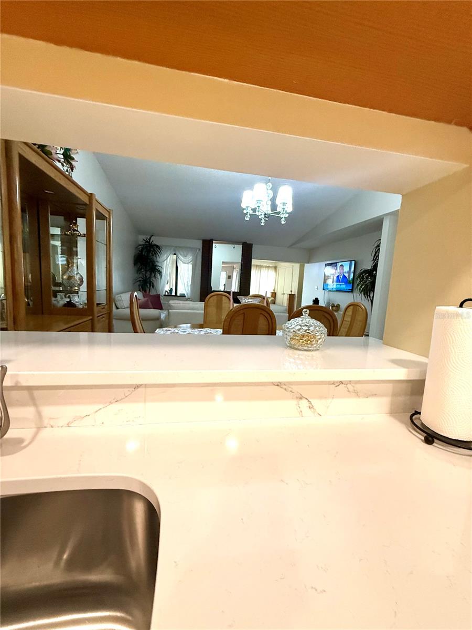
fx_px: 255
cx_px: 236
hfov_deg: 85.7
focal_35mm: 14
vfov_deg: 102.1
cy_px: 315
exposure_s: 1/120
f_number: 2.2
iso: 400
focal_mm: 2.22
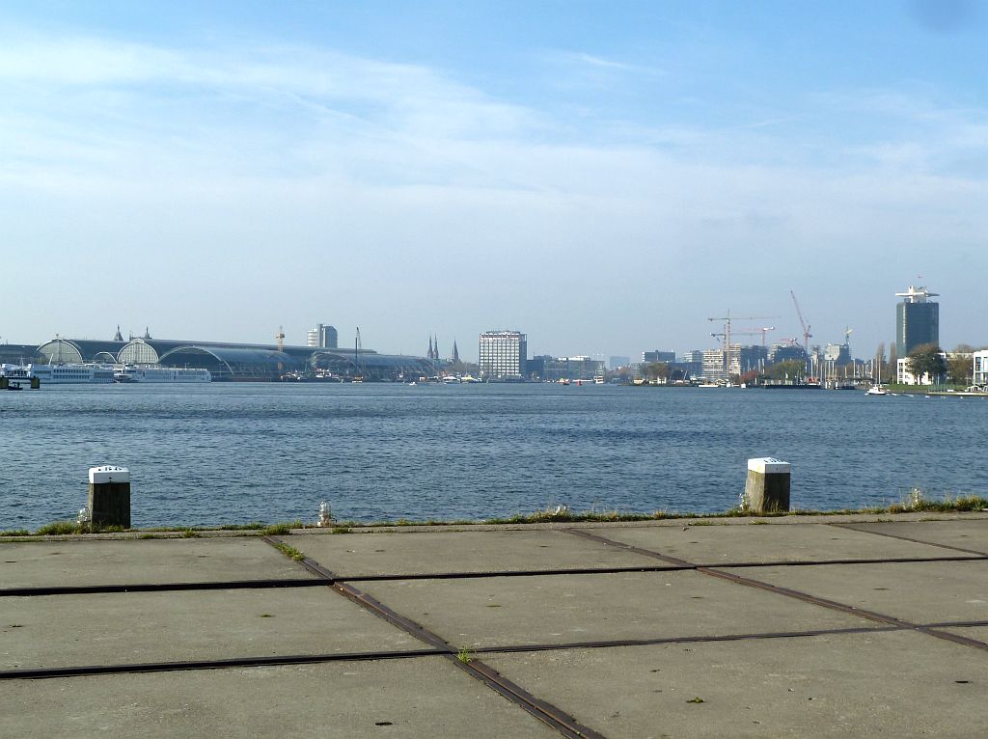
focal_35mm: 48
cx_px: 494
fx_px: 1369
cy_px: 370
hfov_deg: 39.7
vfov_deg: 30.2
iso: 80
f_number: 4.5
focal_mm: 7.9
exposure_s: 1/400
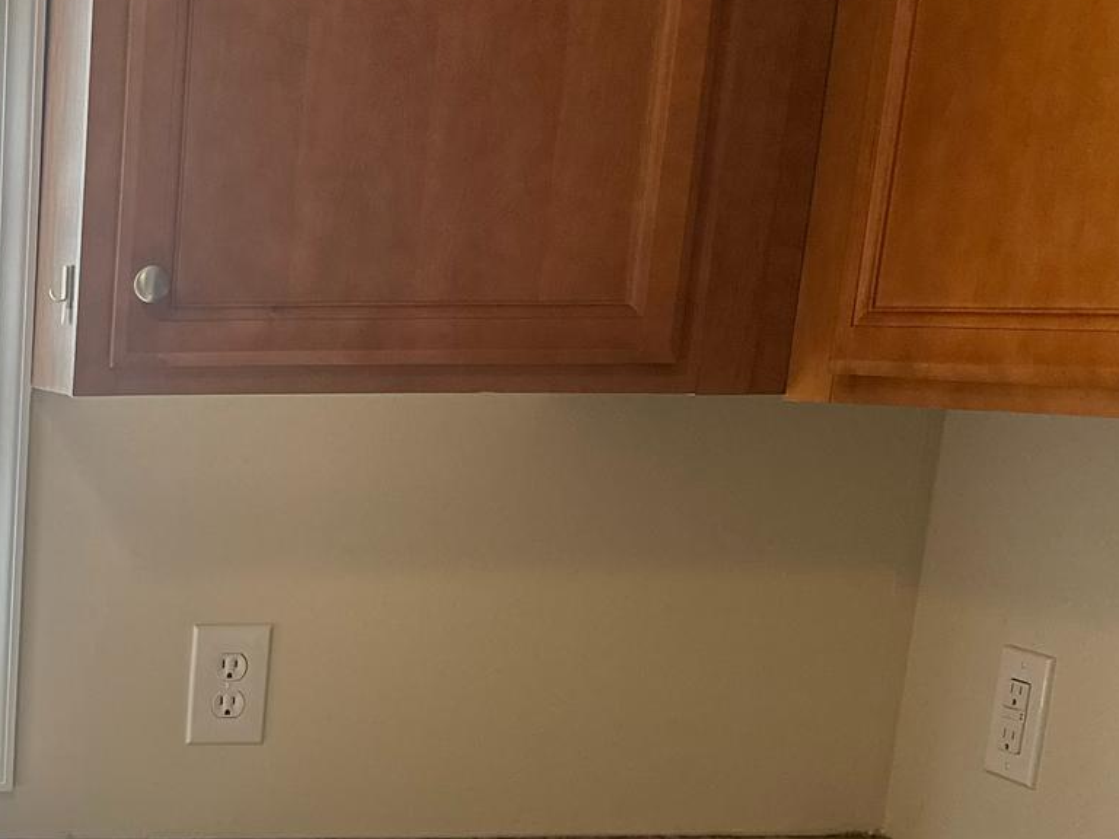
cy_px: 934
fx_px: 2069
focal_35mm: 64
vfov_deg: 21.7
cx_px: -319
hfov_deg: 26.0
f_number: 1.78
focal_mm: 6.86
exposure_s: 1/323
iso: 80
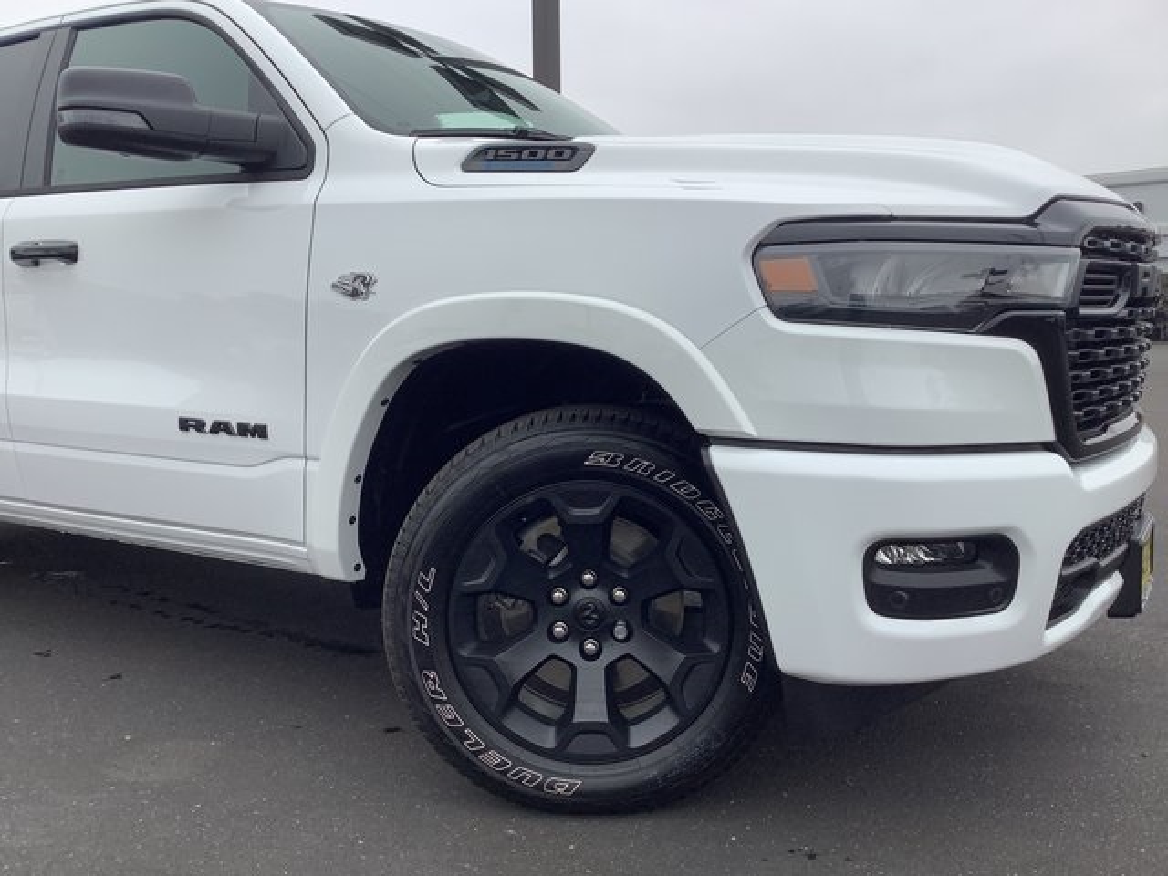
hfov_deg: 58.4
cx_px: 584
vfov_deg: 45.4
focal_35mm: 31
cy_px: 438
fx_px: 1046
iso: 25
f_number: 2.4
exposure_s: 1/303
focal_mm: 3.3
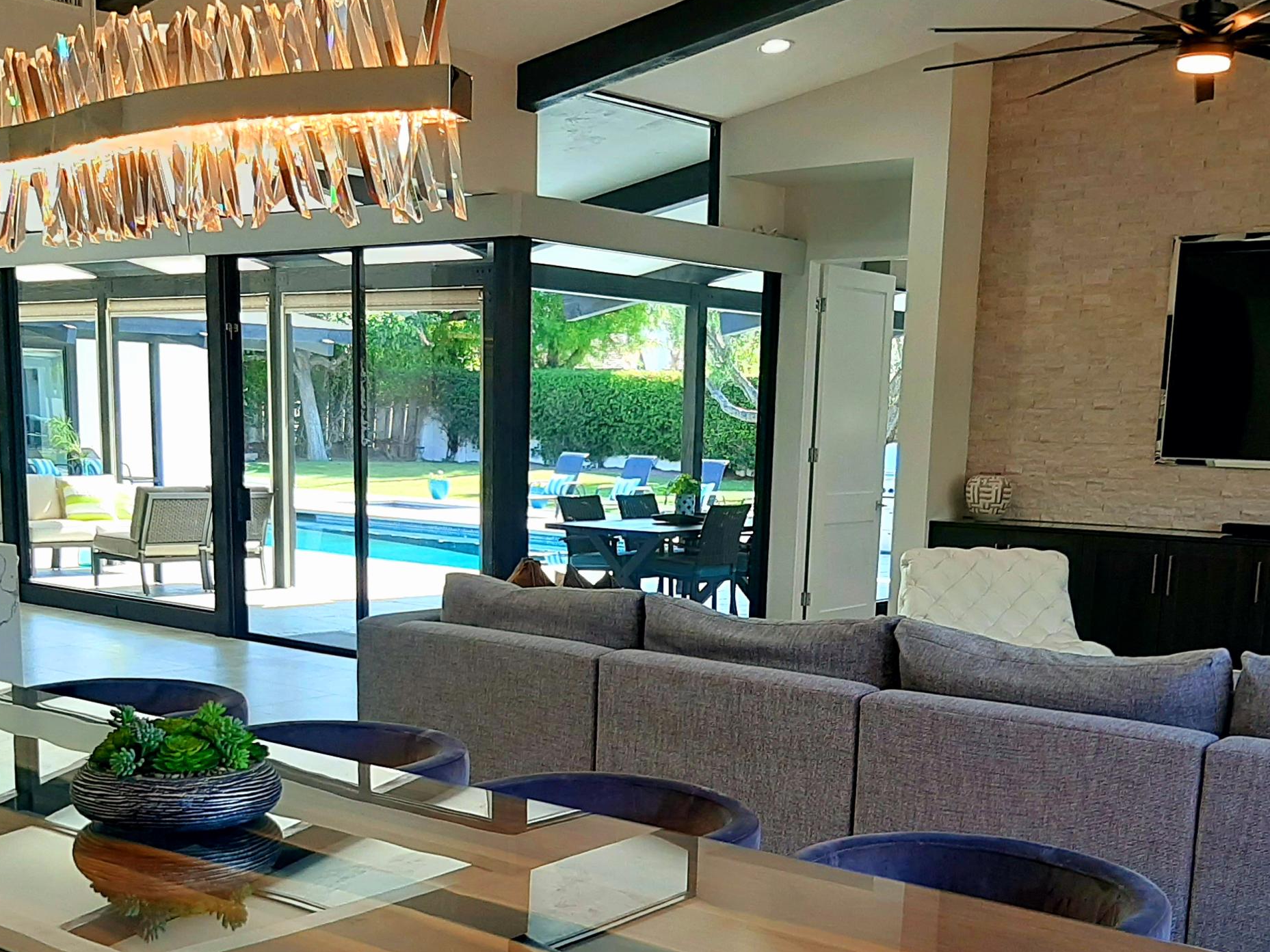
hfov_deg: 44.8
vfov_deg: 33.5
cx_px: 600
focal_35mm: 42
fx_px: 1541
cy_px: 739
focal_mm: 3.93
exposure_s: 1/100
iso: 64
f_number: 1.7
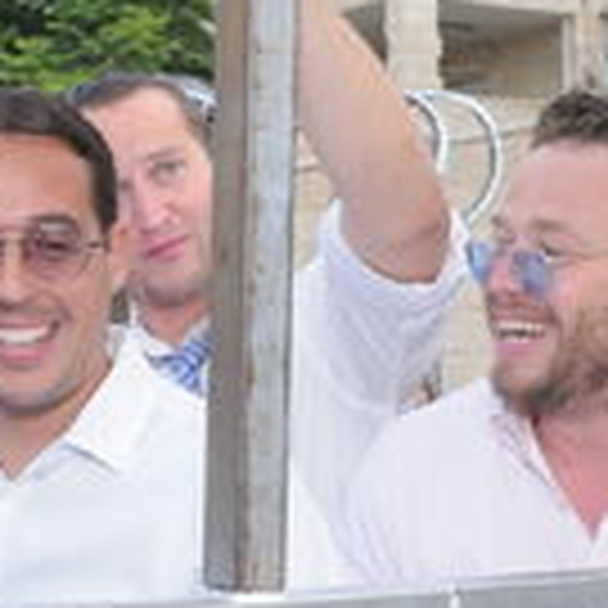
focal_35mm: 68
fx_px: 1351
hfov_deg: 25.3
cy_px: 579
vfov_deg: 24.4
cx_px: 221
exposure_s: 1/125
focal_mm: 18
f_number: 5.6
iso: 640
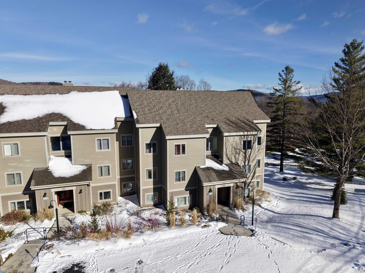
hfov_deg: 71.6
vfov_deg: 56.8
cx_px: 182
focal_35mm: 24
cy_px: 136
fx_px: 253
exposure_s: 1/180
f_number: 1.8
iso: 150
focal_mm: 8.67
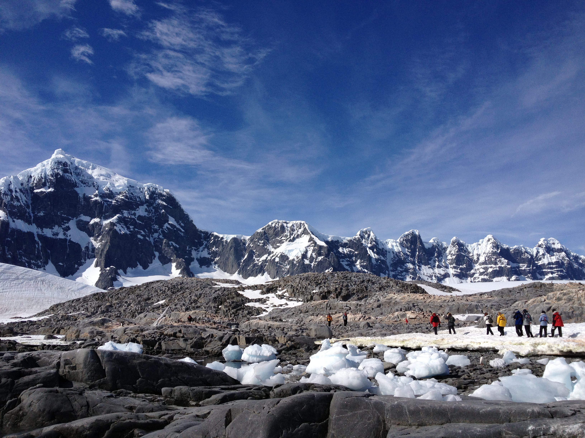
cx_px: 292
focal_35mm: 35
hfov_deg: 52.6
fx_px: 591
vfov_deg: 40.7
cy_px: 219
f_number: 2.4
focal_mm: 4.28
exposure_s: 1/4608
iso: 50
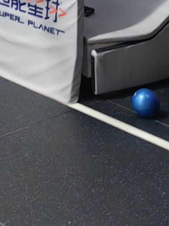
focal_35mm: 142
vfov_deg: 12.2
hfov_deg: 10.2
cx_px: -73
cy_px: -243
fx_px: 925
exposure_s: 1/100
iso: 125
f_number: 2
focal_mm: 5.75
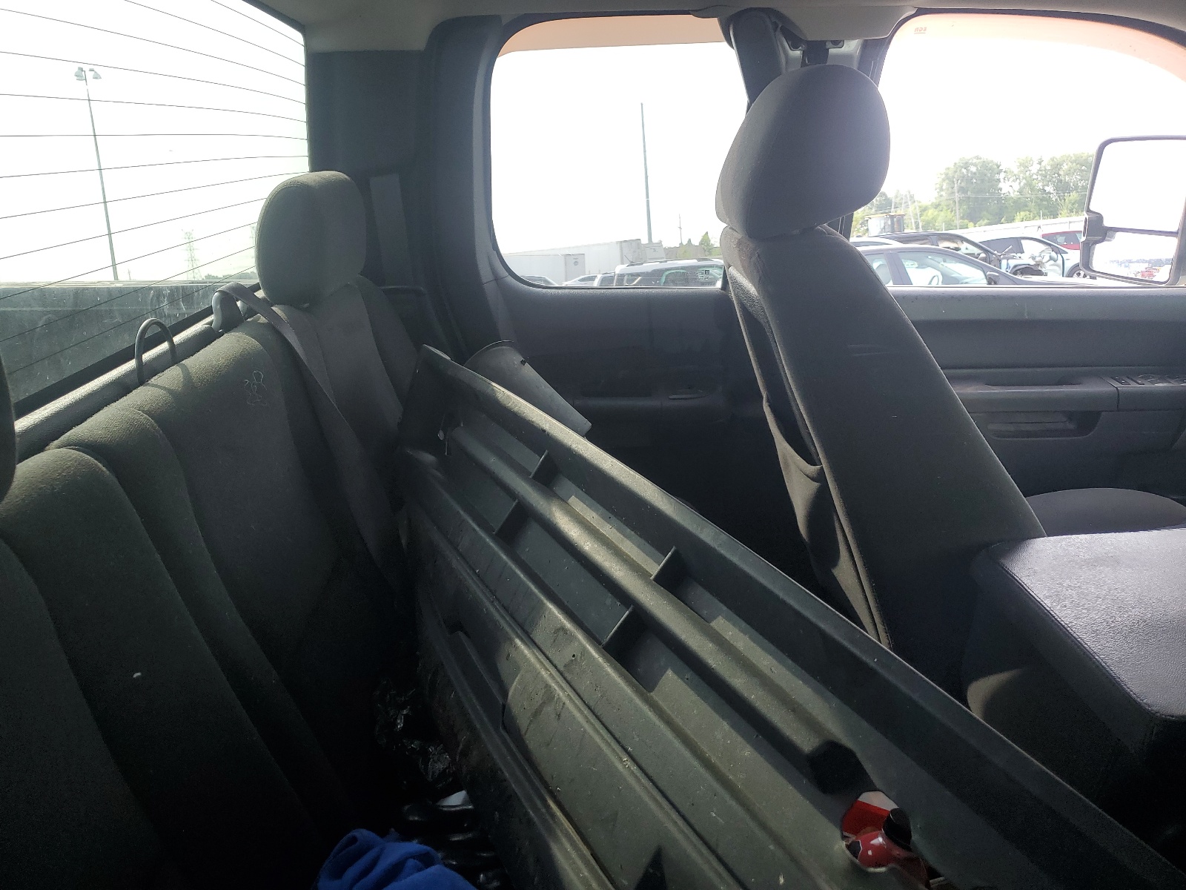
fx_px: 891
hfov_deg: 67.3
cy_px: 445
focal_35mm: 26
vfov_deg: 53.1
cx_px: 593
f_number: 1.5
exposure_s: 1/50
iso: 52
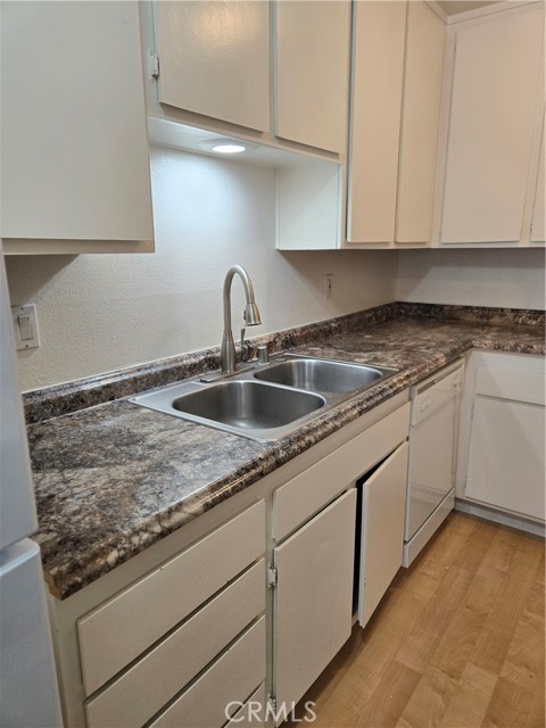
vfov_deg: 73.9
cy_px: 364
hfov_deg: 58.9
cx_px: 273
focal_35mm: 23
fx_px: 484
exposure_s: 1/120
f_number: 1.8
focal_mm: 5.4
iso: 125
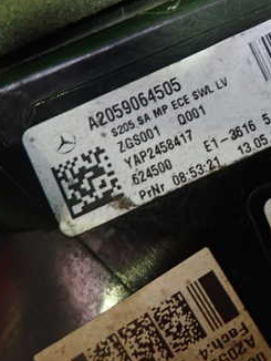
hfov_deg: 30.3
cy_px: 118
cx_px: 238
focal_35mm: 46
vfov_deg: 40.7
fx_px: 480
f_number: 2
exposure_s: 1/30
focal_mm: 4.5
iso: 320
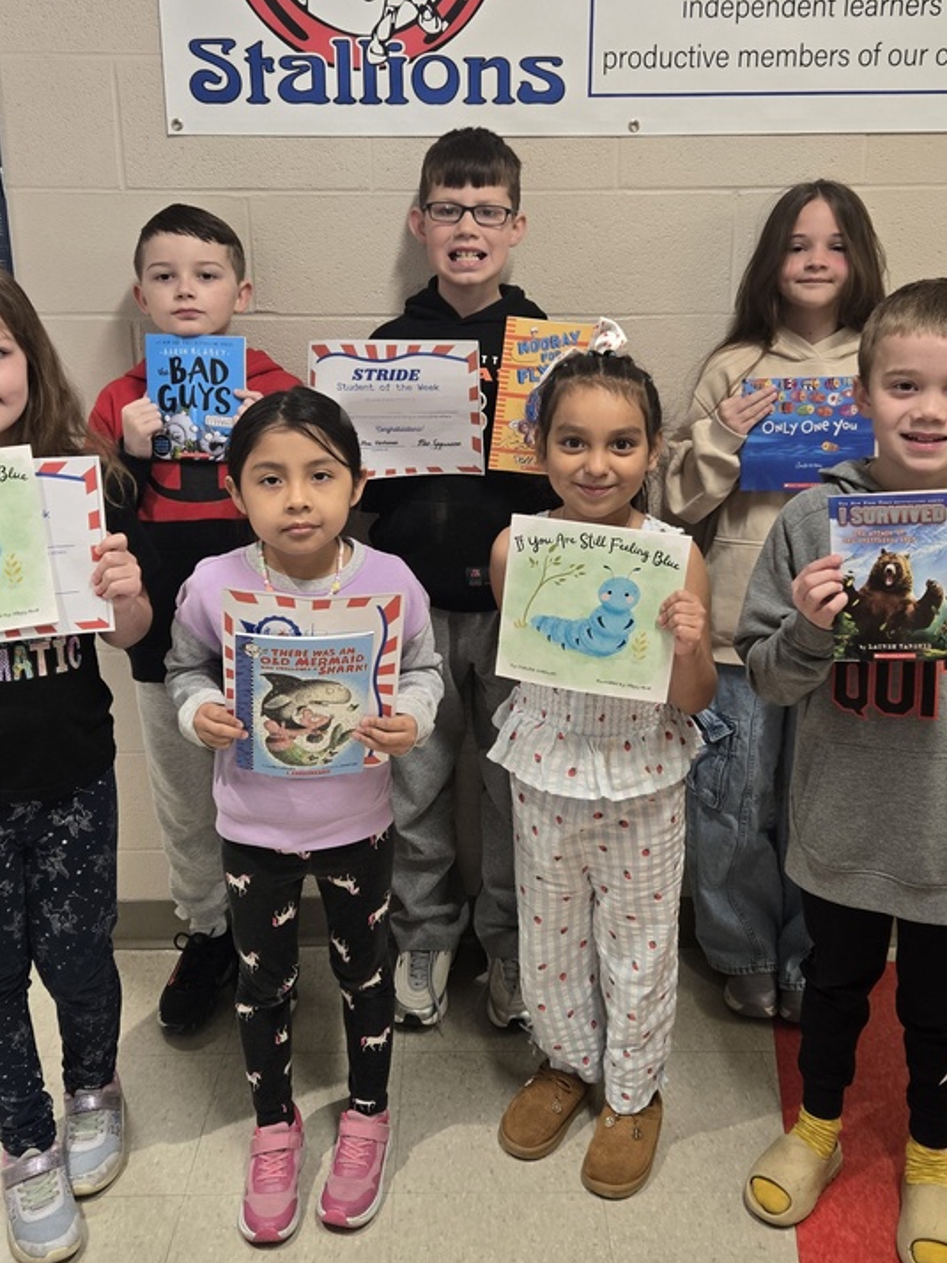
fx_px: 1204
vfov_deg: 55.3
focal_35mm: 33
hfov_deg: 42.9
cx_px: 481
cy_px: 568
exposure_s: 1/120
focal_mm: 5.4
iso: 250
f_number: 1.8
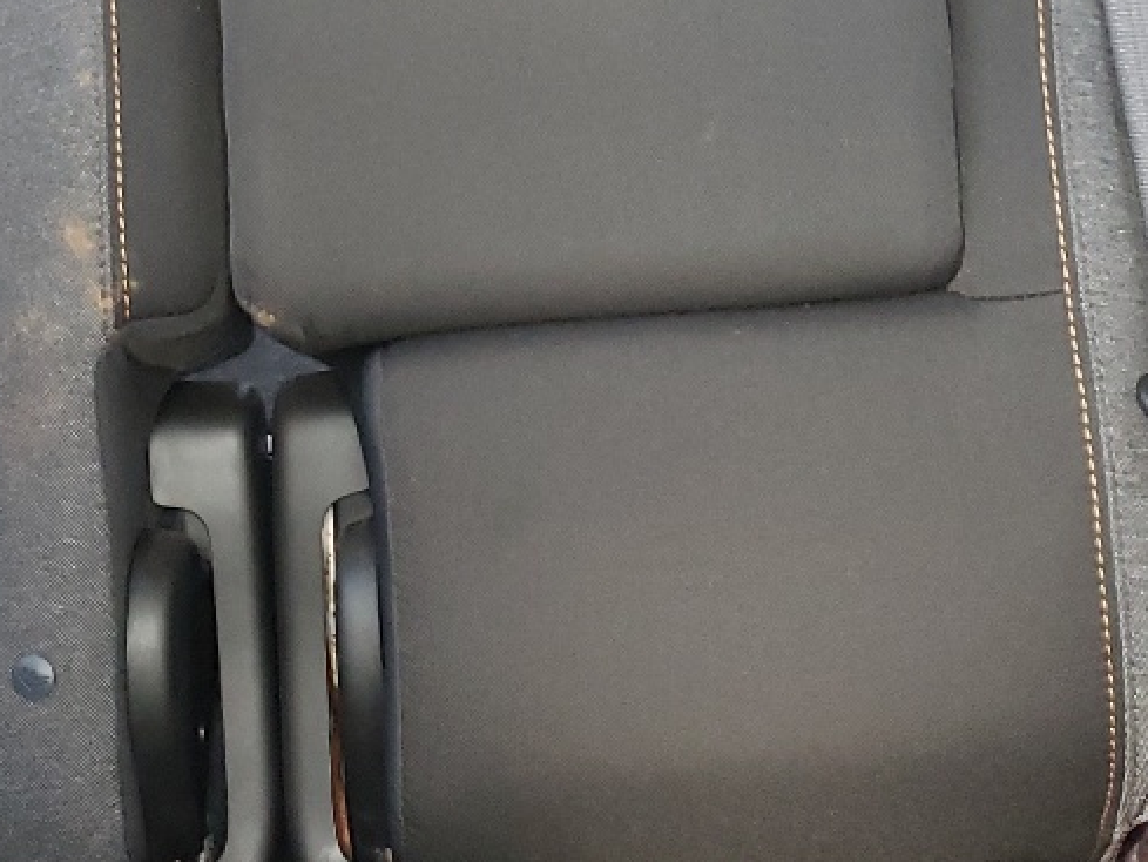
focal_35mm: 85
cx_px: 608
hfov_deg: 23.0
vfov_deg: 16.3
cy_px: -303
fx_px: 2820
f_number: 1.5
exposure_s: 1/60.2
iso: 189
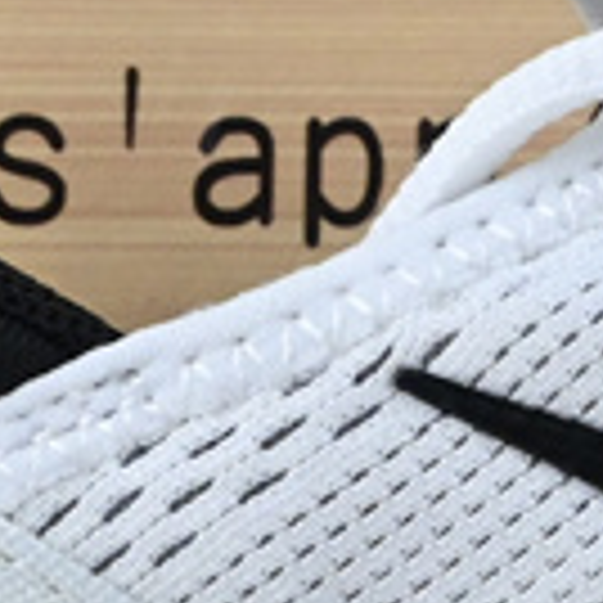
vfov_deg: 4.4
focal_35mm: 400
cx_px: 1138
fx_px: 7879
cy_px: 720
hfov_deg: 4.3
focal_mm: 35
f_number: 10
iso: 1000
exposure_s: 1/160
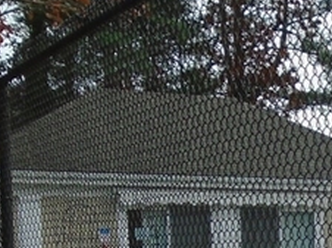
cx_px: 436
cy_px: 354
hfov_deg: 15.8
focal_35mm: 118
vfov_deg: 12.0
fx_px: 1131
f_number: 3.2
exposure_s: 1/500
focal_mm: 4.6
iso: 100
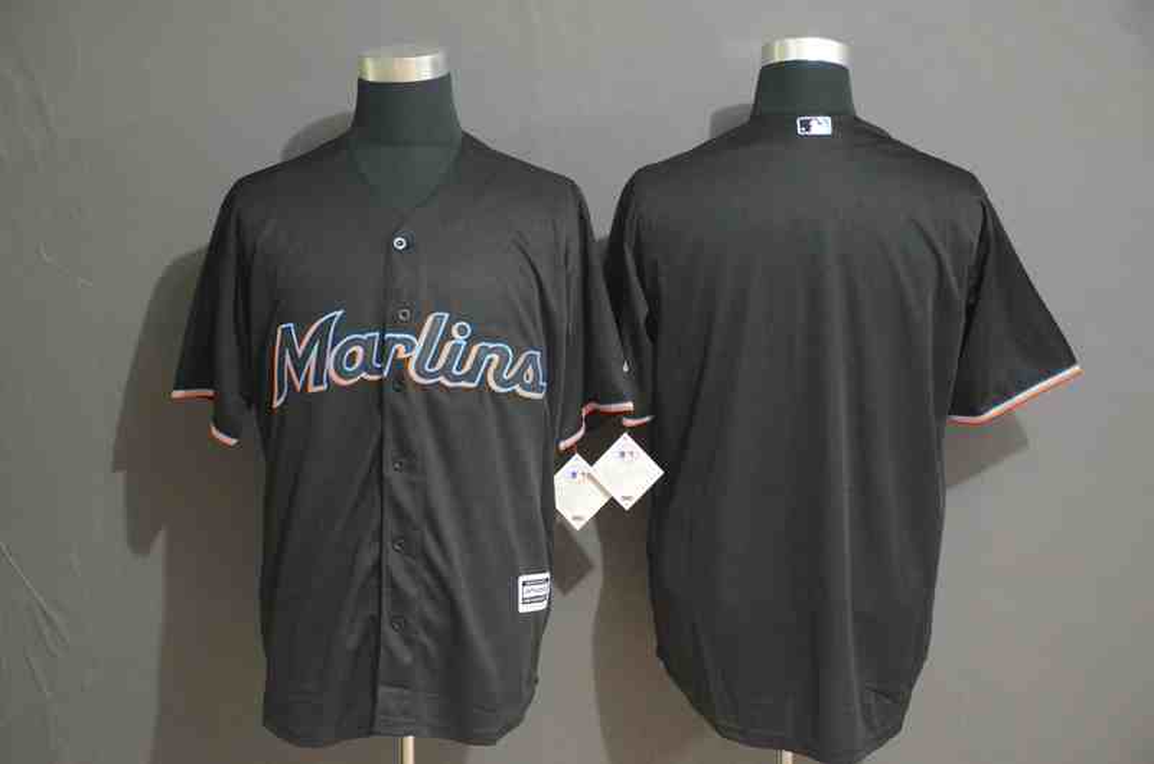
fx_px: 2303
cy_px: 382
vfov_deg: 18.8
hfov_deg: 28.1
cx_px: 577
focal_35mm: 72
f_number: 4.5
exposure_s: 1/10
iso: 4000
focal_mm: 48
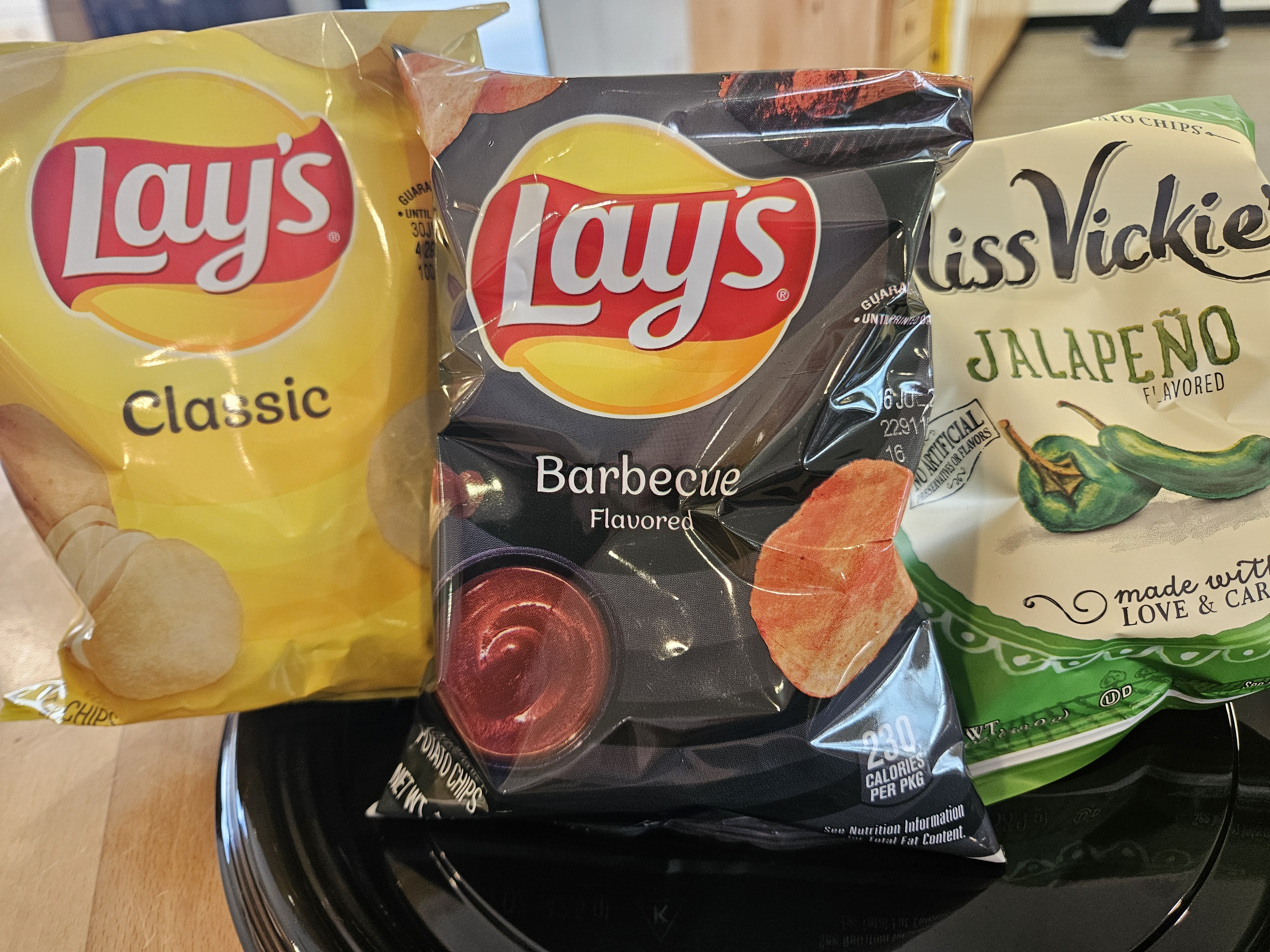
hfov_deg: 73.9
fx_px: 844
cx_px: 635
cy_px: 476
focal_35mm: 23
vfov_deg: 58.9
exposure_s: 1/120
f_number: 1.8
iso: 200
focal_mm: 5.4
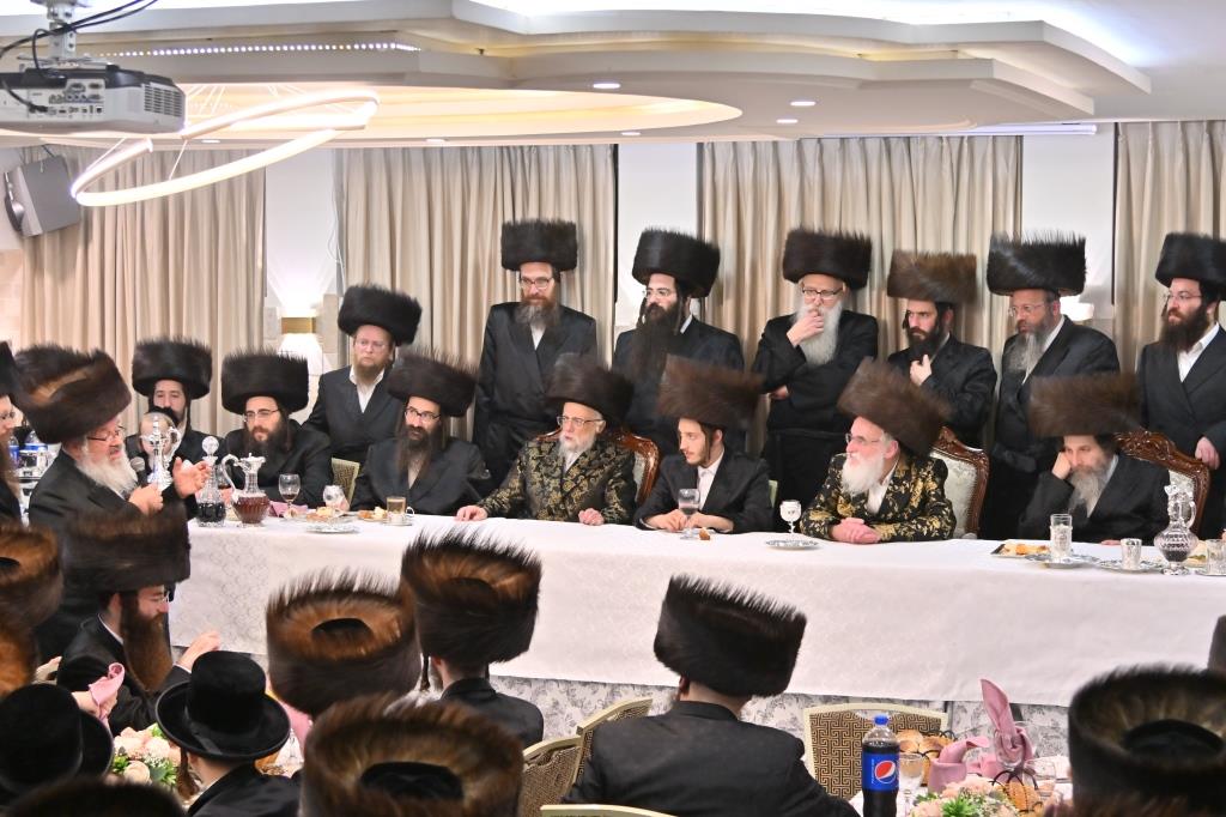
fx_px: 2043
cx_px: 613
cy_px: 408
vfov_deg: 22.6
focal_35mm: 60
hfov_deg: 33.4
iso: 800
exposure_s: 1/160
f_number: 4
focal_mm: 40
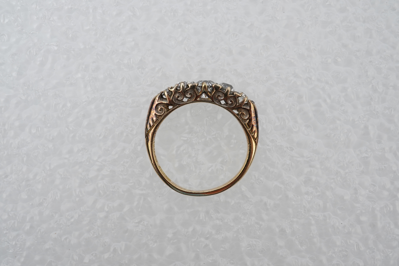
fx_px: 499
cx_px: 200
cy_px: 133
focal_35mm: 45
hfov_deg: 43.6
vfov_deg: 29.9
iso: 640
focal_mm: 30
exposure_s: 1/125
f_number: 20
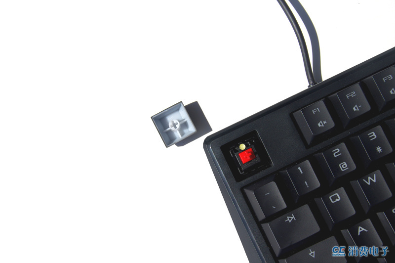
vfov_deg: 18.9
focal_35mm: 72
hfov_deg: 28.1
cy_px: 132
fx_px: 789
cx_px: 198
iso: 100
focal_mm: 48
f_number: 10
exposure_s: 1/640
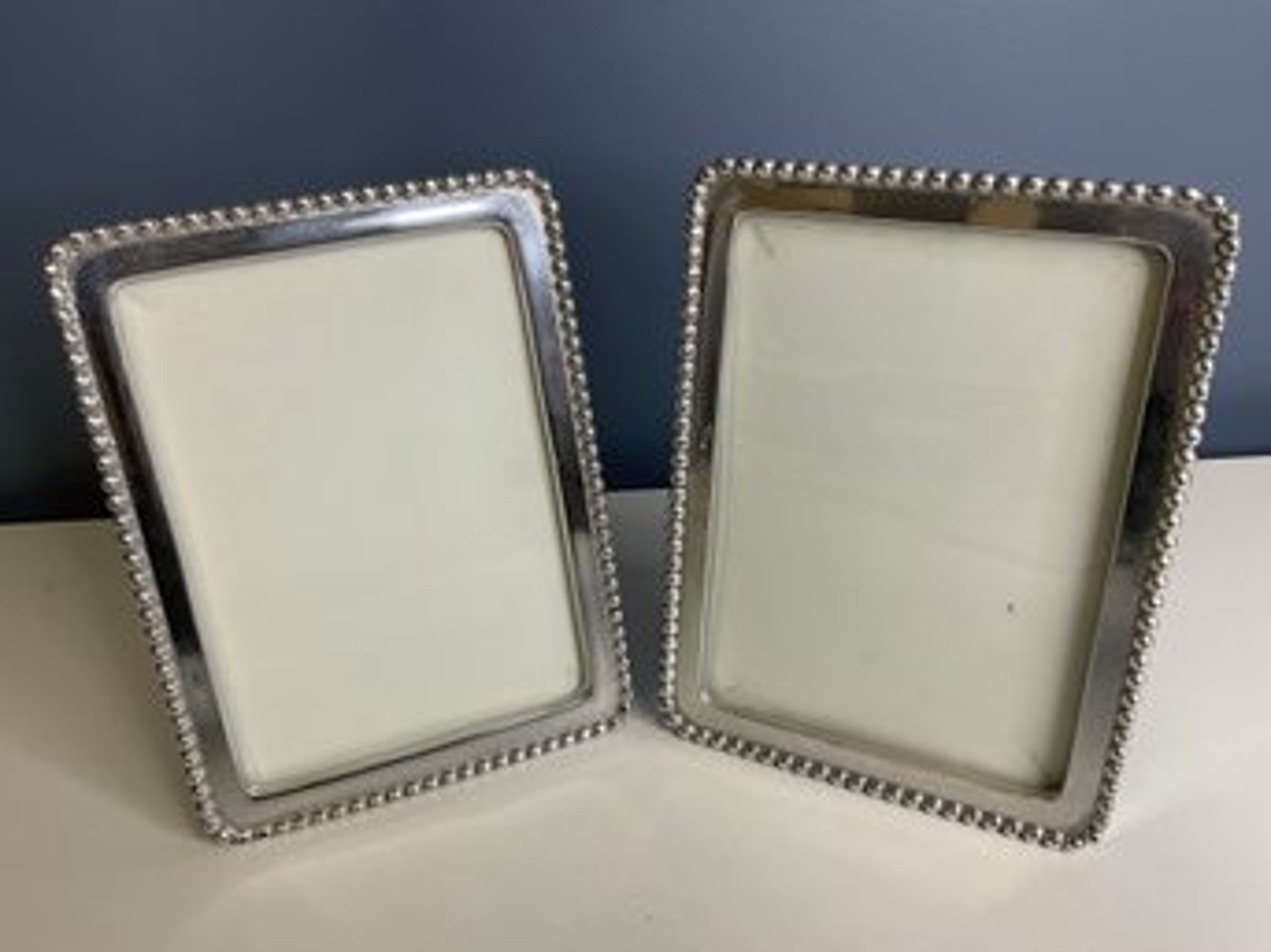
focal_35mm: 29
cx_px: 636
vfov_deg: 48.2
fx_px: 1064
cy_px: 476
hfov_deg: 61.7
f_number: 1.8
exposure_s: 1/120
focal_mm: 3
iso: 25
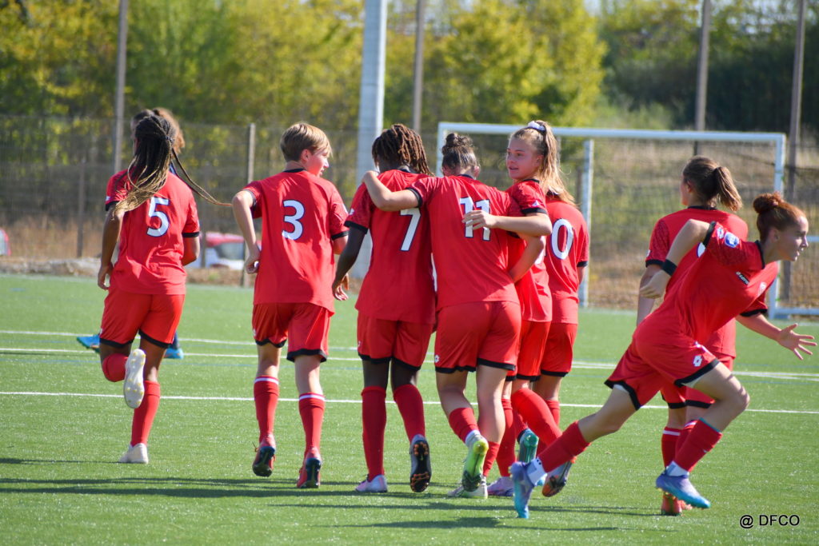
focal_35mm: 360
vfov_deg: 3.8
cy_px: 273
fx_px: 8191
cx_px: 410
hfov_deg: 5.7
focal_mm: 240
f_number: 6
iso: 400
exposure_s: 1/1600
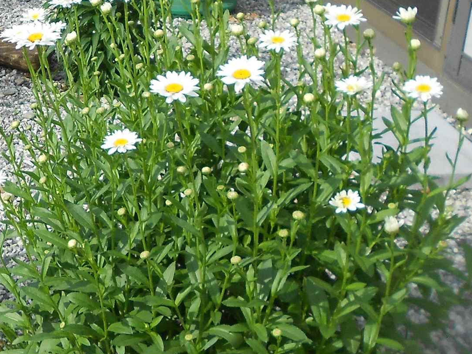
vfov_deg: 19.8
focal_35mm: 74
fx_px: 1009
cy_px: 100
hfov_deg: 24.8
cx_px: -22
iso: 80
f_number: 3.2
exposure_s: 1/500
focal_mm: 4.6
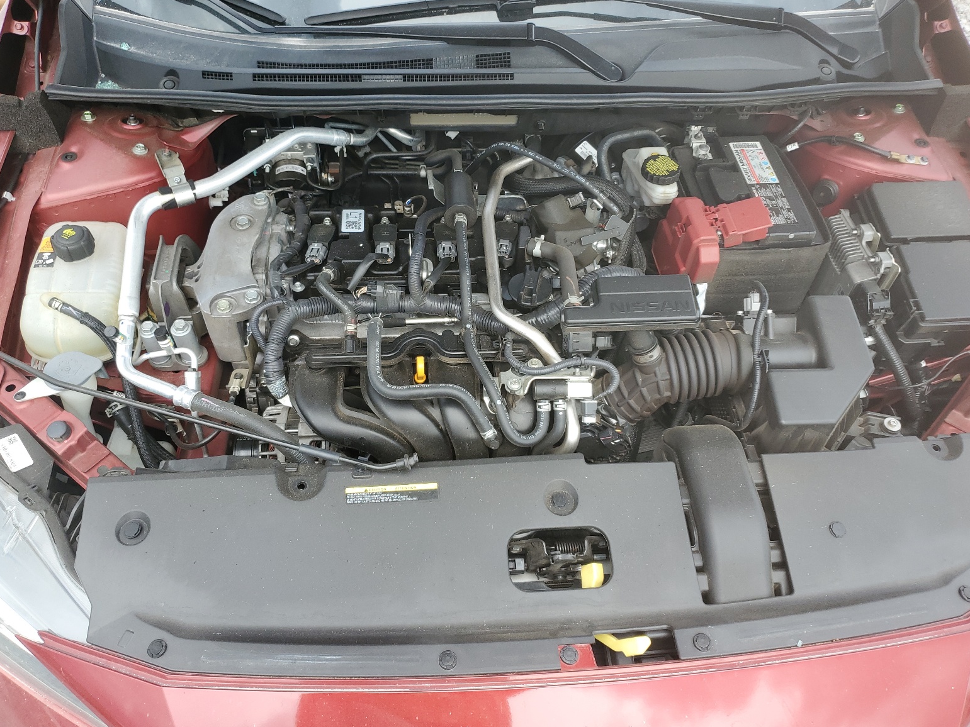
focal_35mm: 27
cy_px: 355
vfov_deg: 51.4
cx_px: 492
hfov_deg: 65.3
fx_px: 757
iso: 50
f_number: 1.5
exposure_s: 1/244
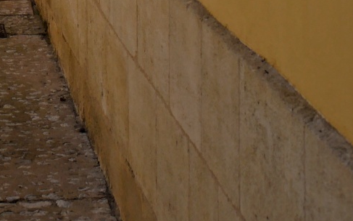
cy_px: -282
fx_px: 2010
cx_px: -47
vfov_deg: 6.0
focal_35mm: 209
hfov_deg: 9.9
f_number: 8
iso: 200
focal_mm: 30
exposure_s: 1/500
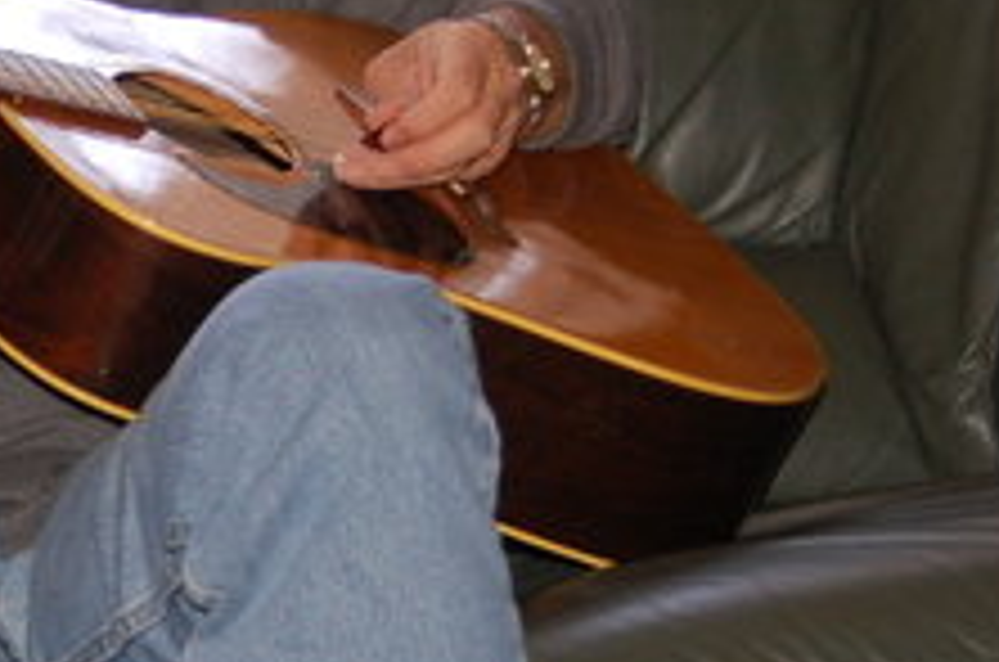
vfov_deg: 7.4
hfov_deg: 11.1
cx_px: -86
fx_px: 5095
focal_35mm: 184
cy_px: 414
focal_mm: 34
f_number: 5
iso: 400
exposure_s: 1/60
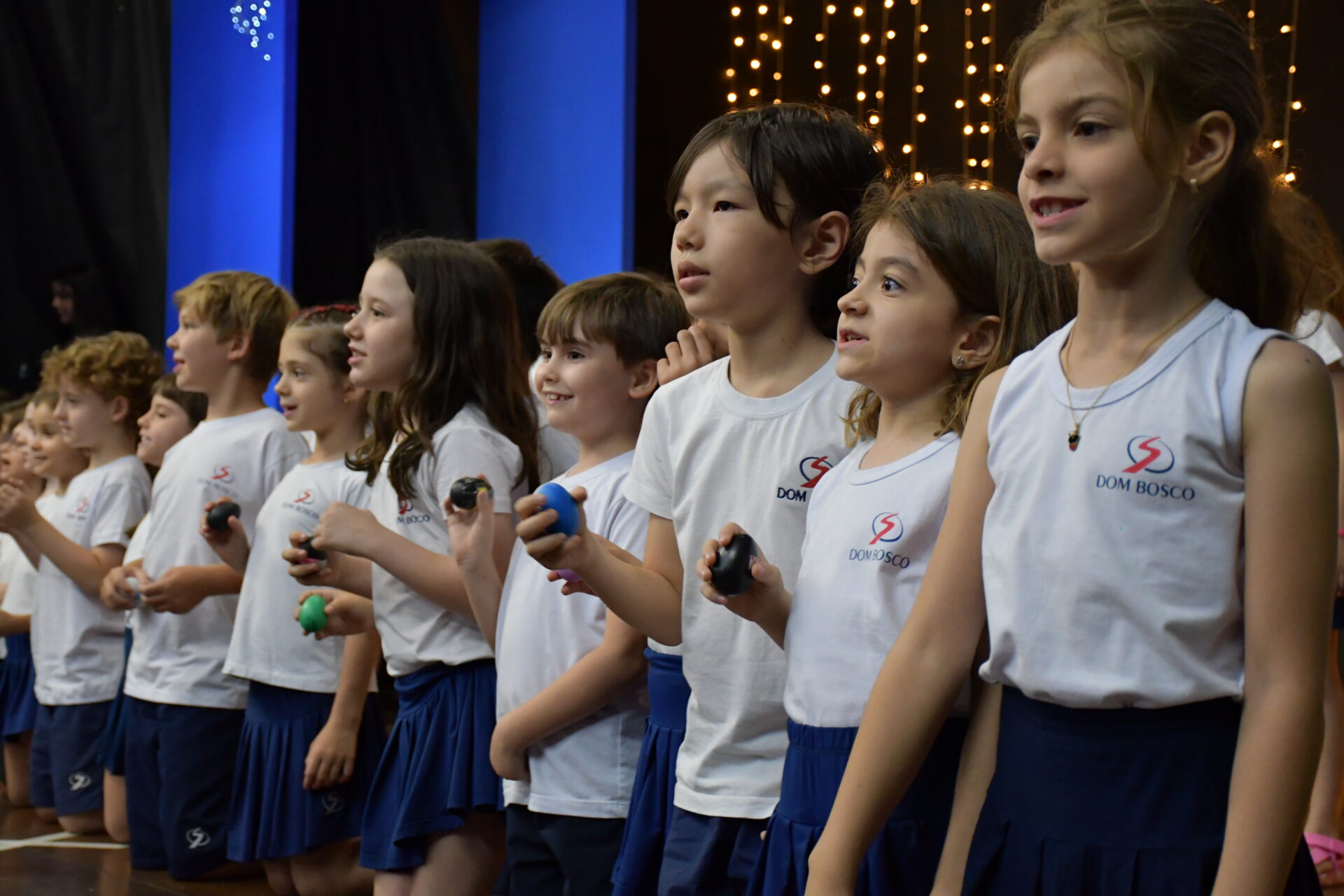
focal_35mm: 60
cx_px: 672
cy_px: 448
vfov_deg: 22.6
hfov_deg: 33.4
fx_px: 2240
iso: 3200
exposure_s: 1/60
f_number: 4.5
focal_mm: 40
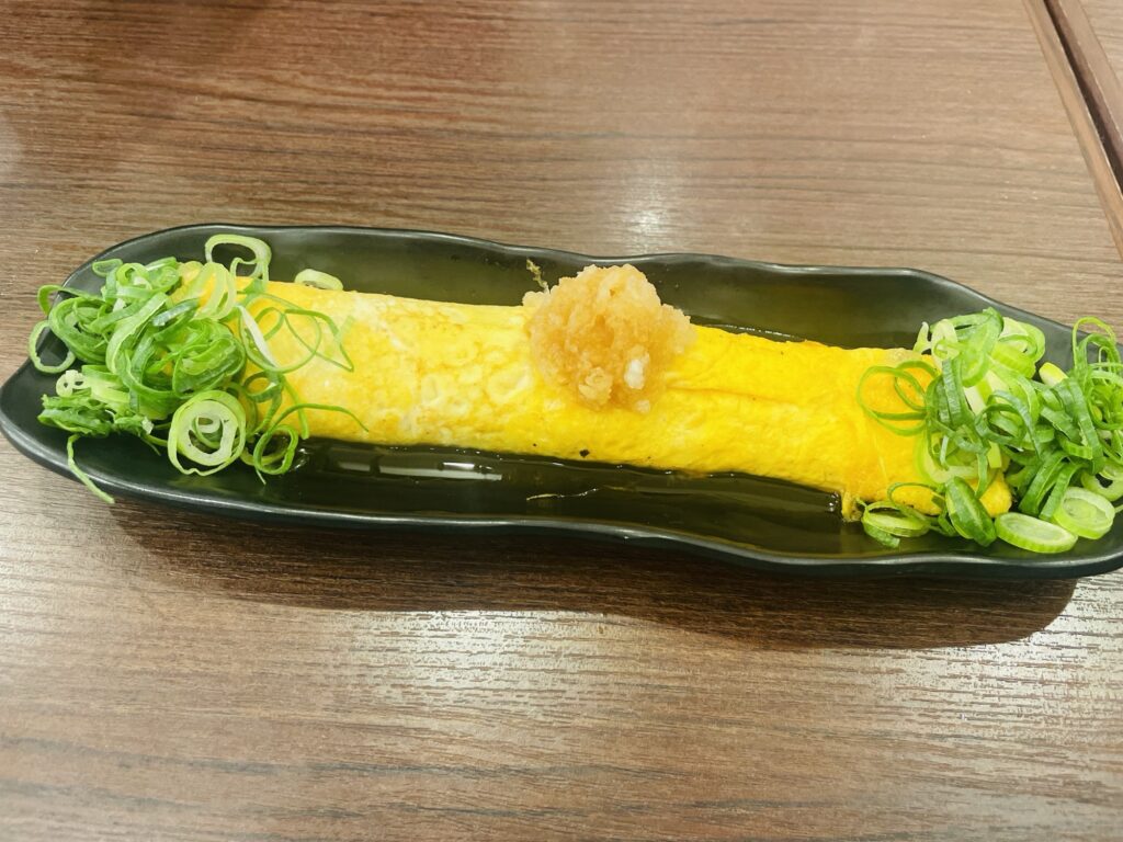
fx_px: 843
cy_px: 421
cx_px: 562
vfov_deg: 53.1
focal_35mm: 26
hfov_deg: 67.3
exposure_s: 1/60
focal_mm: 4.2
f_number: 1.6
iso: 200
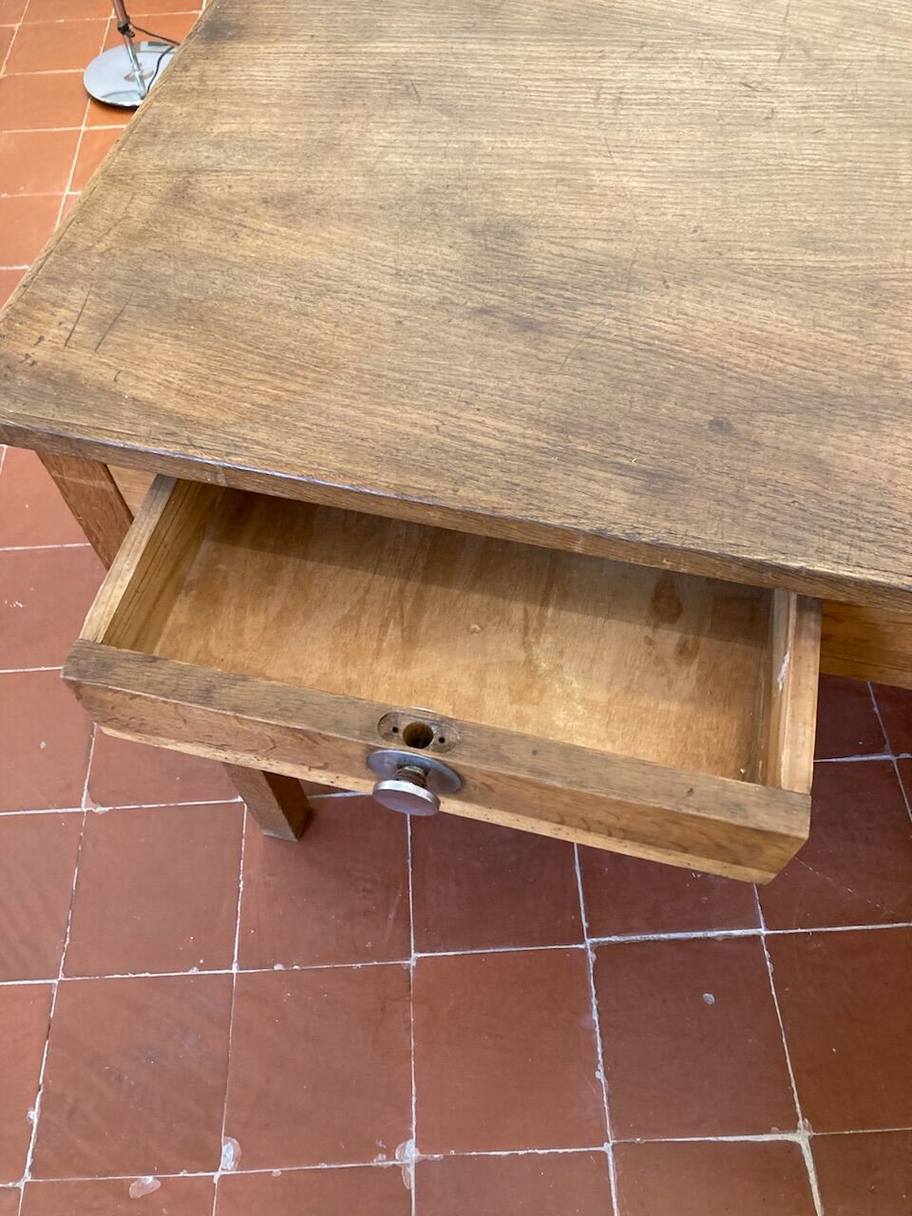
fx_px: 984
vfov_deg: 63.4
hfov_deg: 49.7
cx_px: 456
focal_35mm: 28
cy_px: 608
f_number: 1.8
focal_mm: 3.99
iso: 200
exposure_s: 1/50
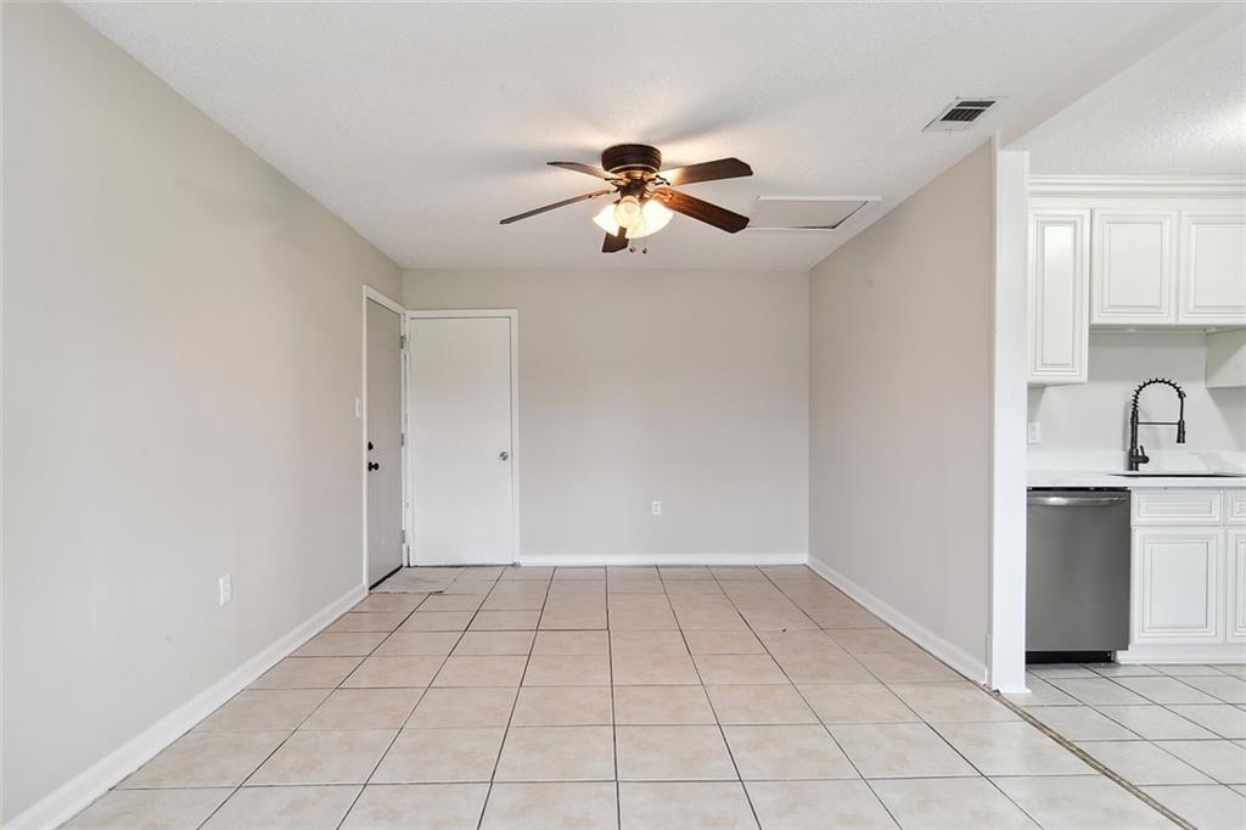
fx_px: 692
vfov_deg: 61.9
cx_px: 623
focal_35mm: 20
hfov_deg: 84.0
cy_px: 415
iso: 400
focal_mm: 20
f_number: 14
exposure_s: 1/4
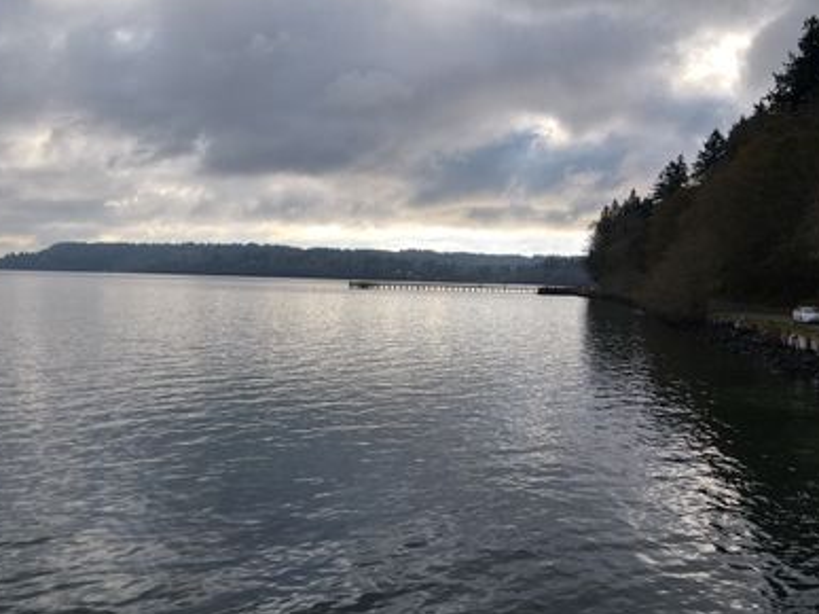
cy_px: 310
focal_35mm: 31
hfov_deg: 57.9
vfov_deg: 45.4
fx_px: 733
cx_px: 328
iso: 100
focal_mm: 4.5
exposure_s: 1/500
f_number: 2.8
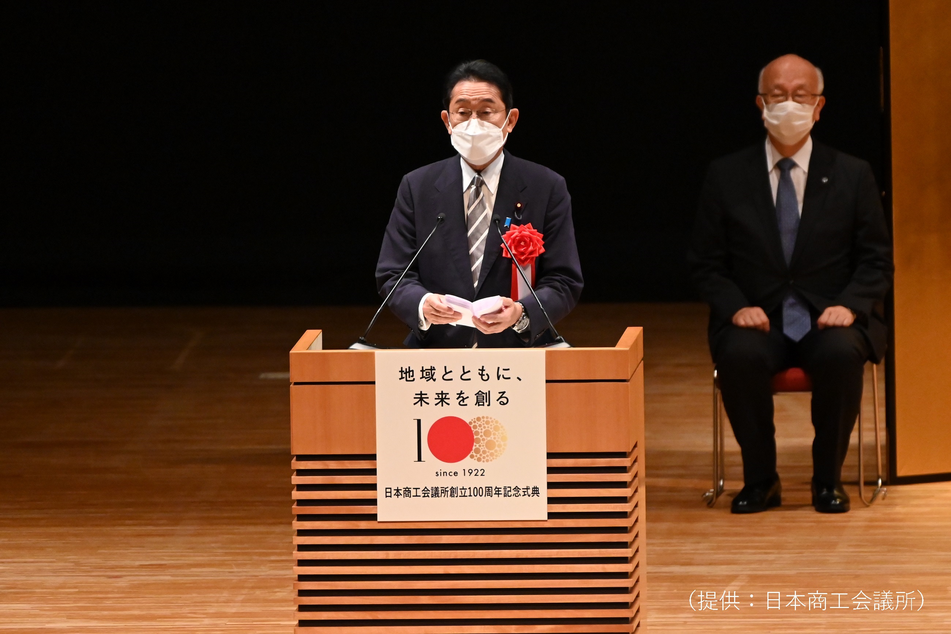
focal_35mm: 750
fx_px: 19810
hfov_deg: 2.8
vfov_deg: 1.8
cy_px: 317
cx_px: 476
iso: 6400
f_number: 5.6
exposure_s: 1/320
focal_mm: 500
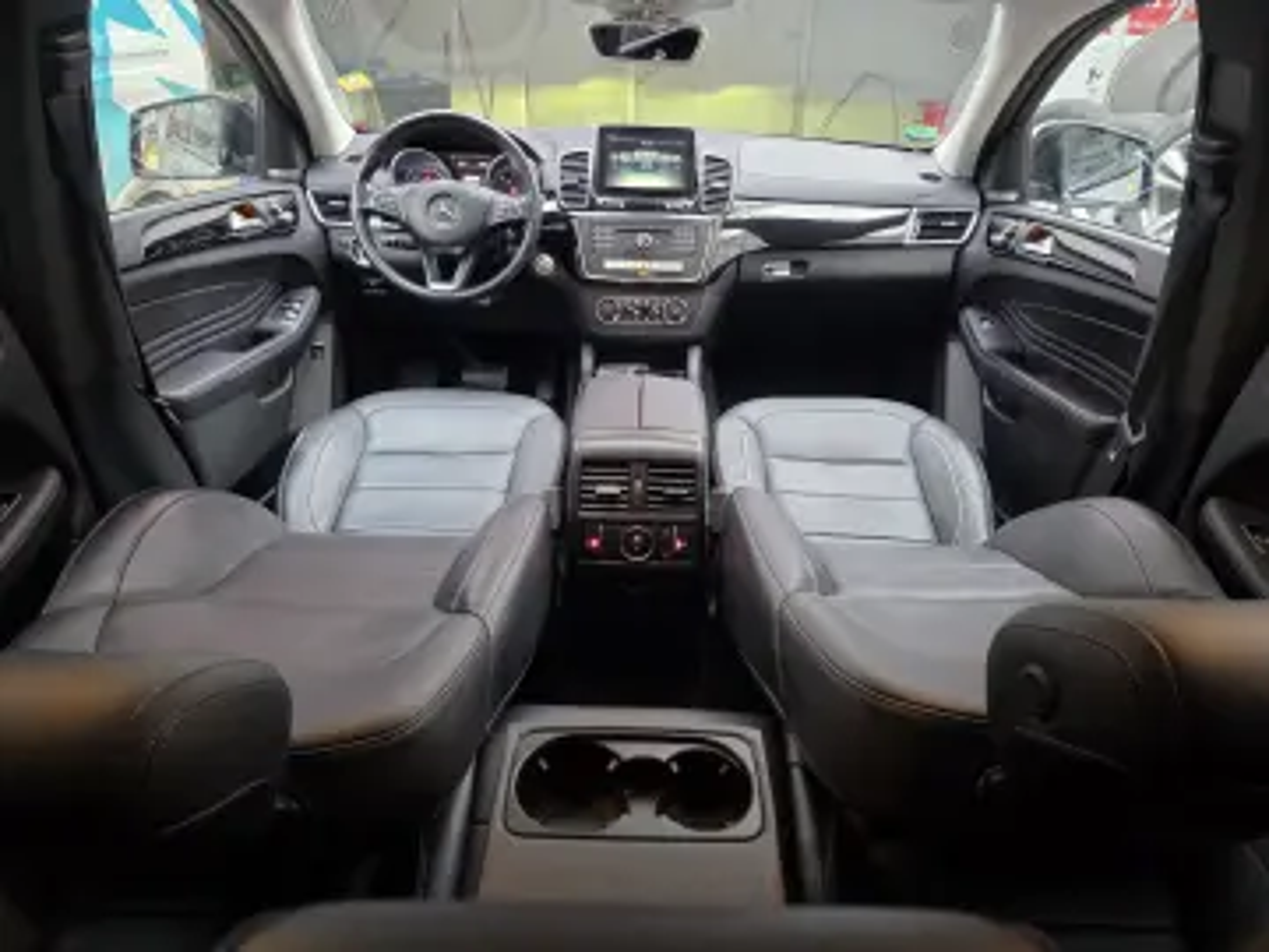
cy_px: 476
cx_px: 634
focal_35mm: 23
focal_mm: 6.3
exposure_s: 1/50
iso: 400
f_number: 1.7
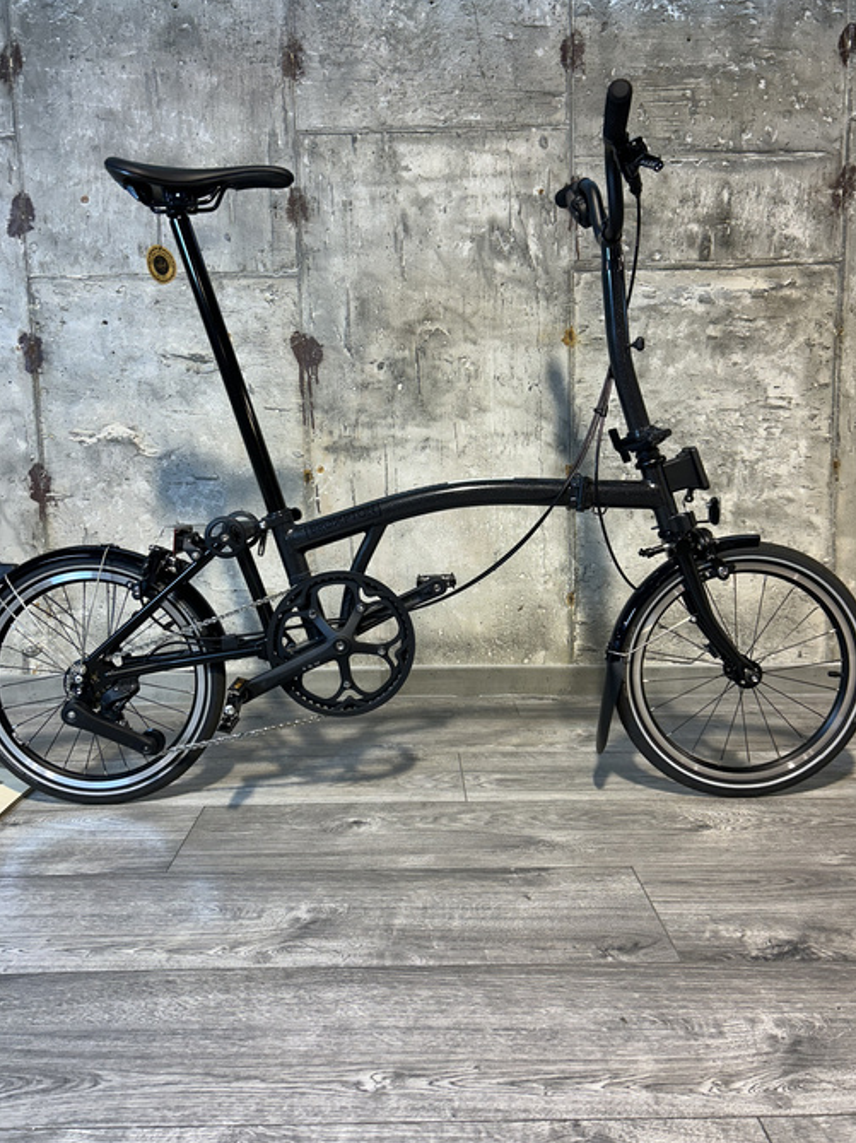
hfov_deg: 49.7
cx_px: 419
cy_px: 554
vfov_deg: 63.5
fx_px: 924
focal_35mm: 28
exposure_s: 1/100
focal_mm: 5.7
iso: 80
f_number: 1.5
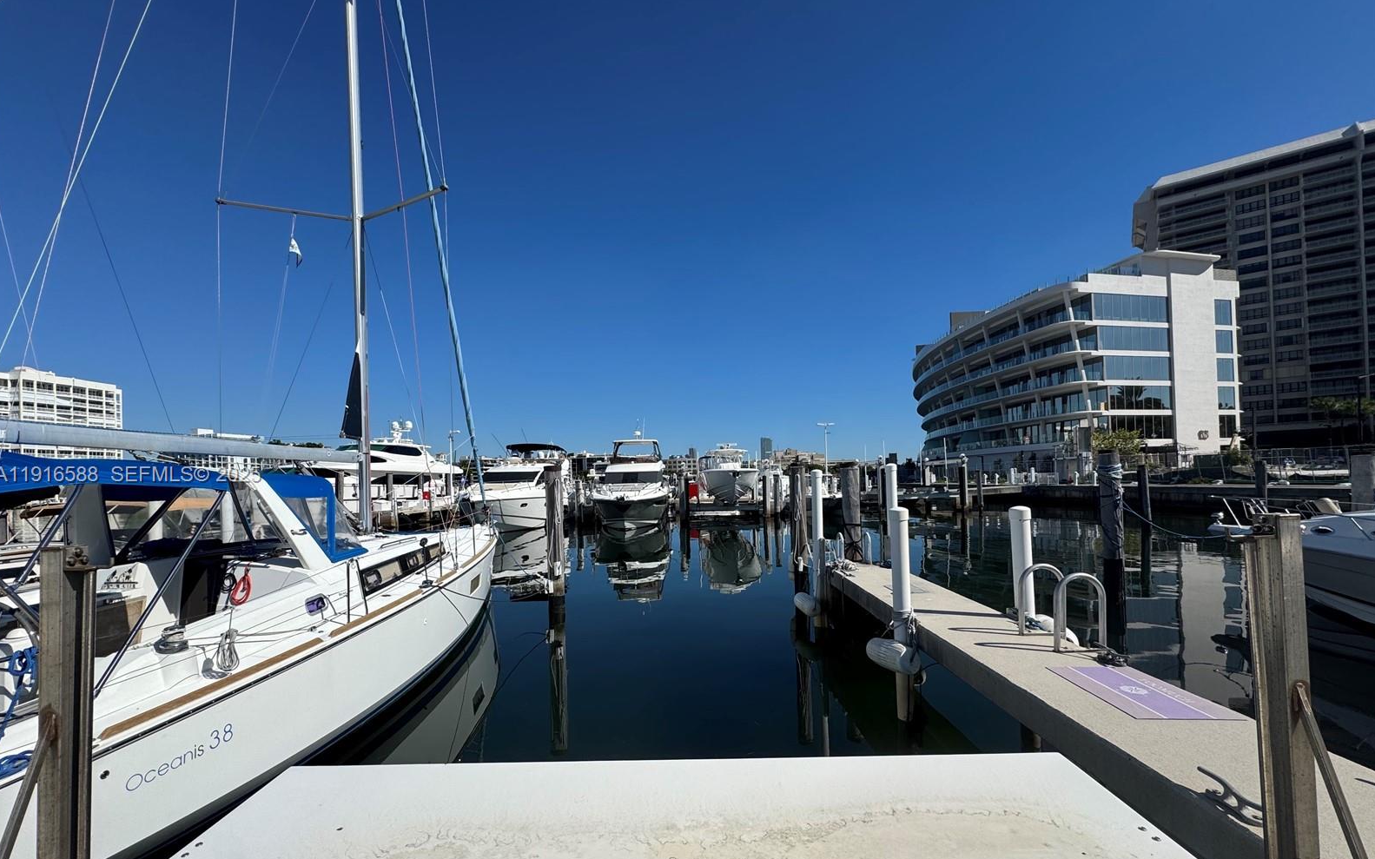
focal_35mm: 15
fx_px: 562
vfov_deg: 74.5
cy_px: 476
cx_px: 685
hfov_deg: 101.5
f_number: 2.2
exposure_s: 1/2985
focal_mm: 2.22
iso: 40
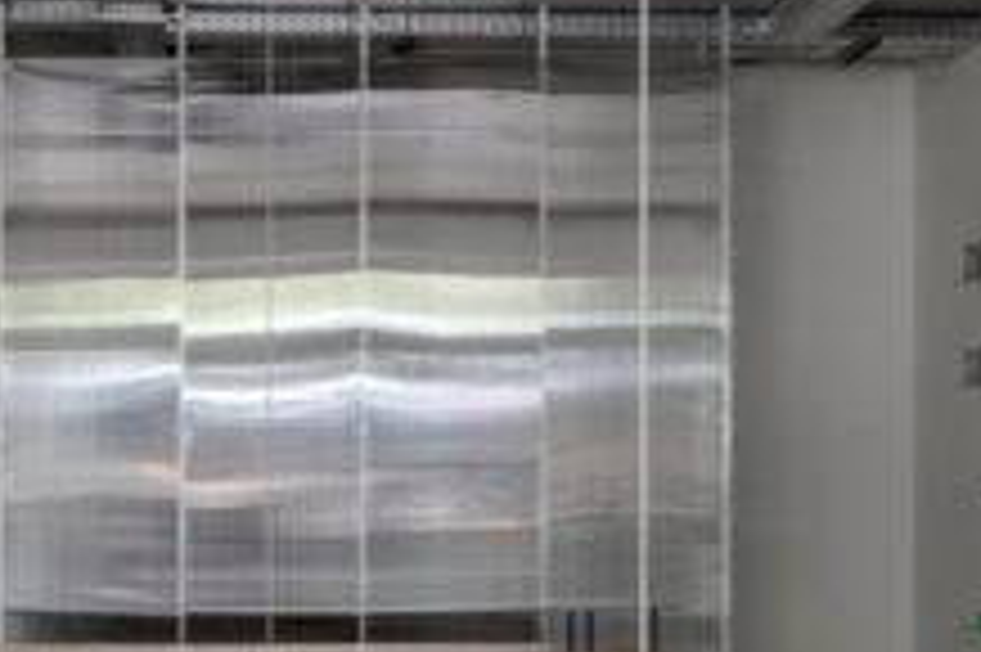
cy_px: 445
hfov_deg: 23.0
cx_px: 270
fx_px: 2396
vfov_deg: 15.5
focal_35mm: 88
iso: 200
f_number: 13
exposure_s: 1/8
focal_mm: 24
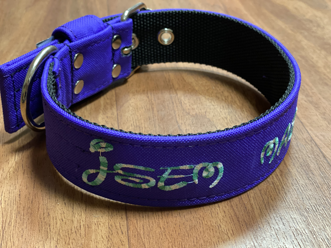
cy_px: 124
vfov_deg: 28.0
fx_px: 497
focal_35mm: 52
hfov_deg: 36.8
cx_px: 166
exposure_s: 1/20
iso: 400
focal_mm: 6
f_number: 2
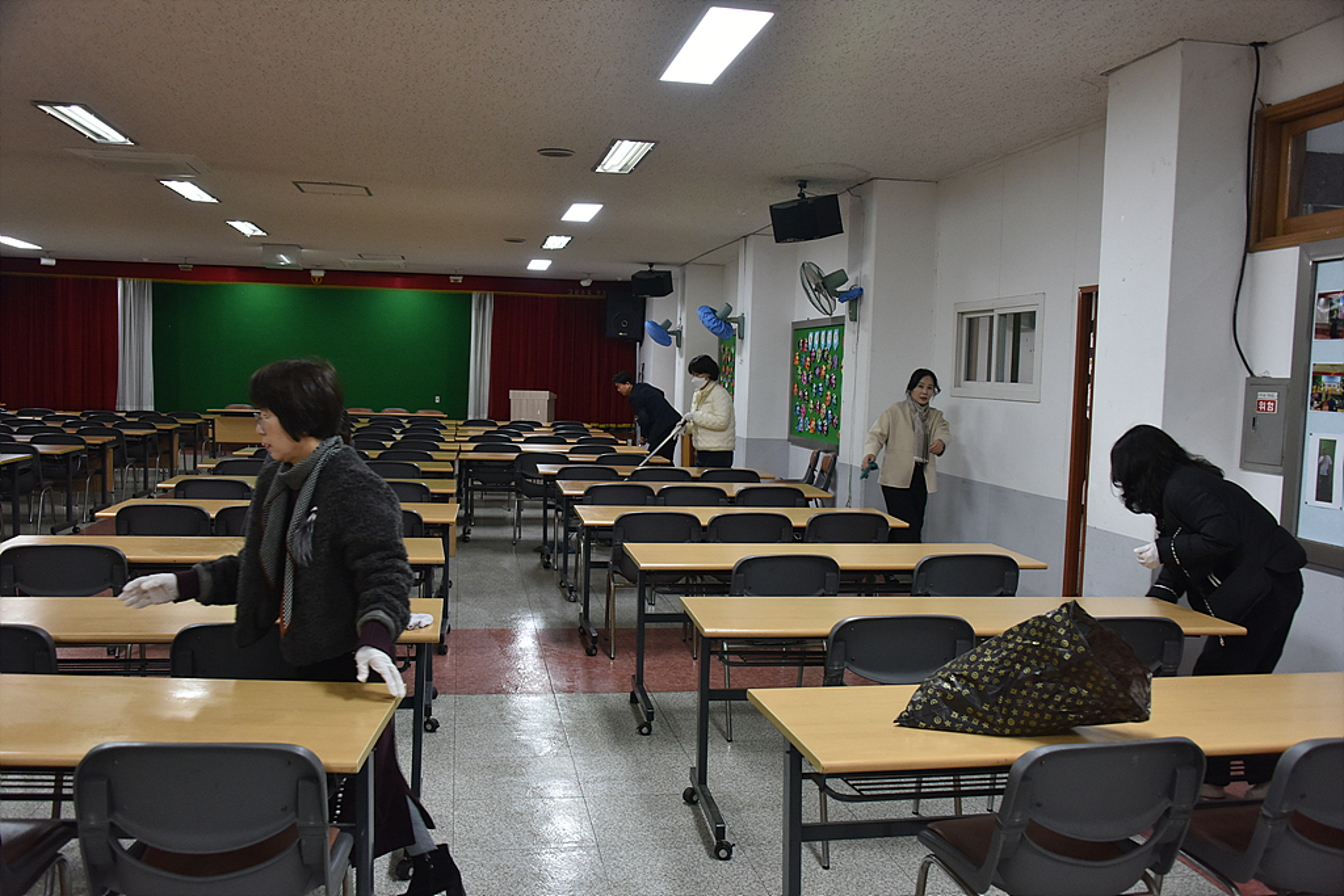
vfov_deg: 41.1
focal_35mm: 32
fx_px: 1195
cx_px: 672
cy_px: 448
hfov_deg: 58.7
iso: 1600
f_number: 5
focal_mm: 32
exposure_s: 1/125
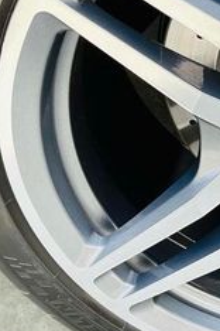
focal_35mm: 74
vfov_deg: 27.3
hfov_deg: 16.6
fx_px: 678
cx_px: 337
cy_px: 141
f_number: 1.6
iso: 32
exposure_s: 1/668
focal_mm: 5.1
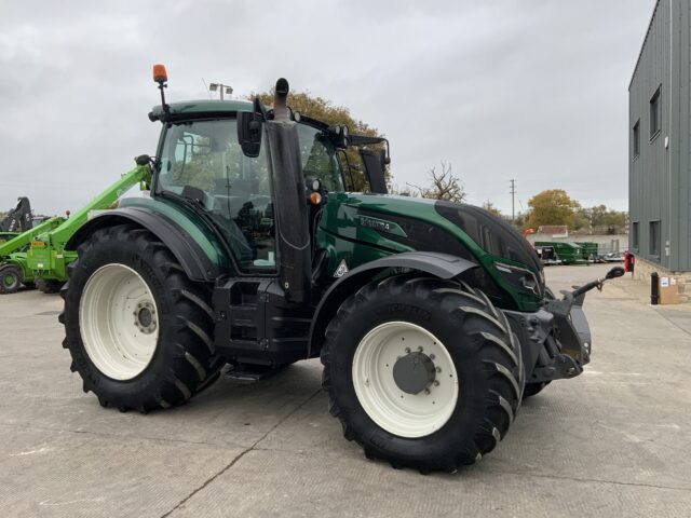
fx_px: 579
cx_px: 346
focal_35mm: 29
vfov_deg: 48.2
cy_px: 259
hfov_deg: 61.7
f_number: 1.8
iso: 64
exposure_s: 1/103
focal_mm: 3
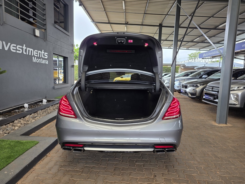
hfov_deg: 73.9
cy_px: 92
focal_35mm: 23
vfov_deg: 58.9
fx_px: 163
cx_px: 122
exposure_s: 1/50
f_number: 1.7
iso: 32
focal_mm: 6.25
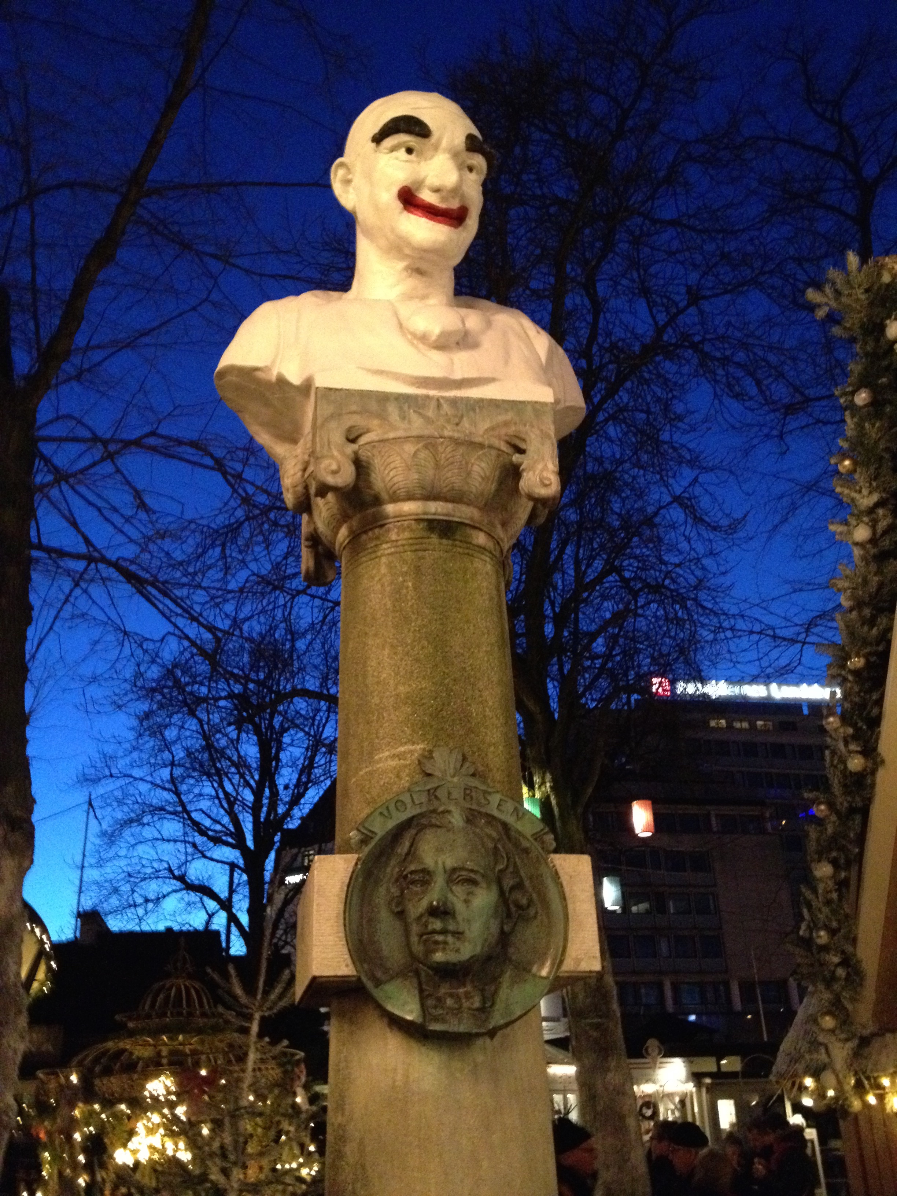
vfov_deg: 52.6
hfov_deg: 40.7
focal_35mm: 35
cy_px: 598
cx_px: 448
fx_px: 1209
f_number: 2.4
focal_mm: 4.28
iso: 800
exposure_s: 1/15
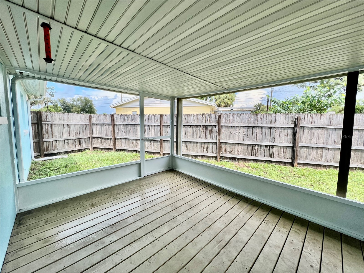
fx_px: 137
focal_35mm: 13
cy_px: 136
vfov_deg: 89.9
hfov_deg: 106.2
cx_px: 182
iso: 32
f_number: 1.8
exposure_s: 1/271
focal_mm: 1.57
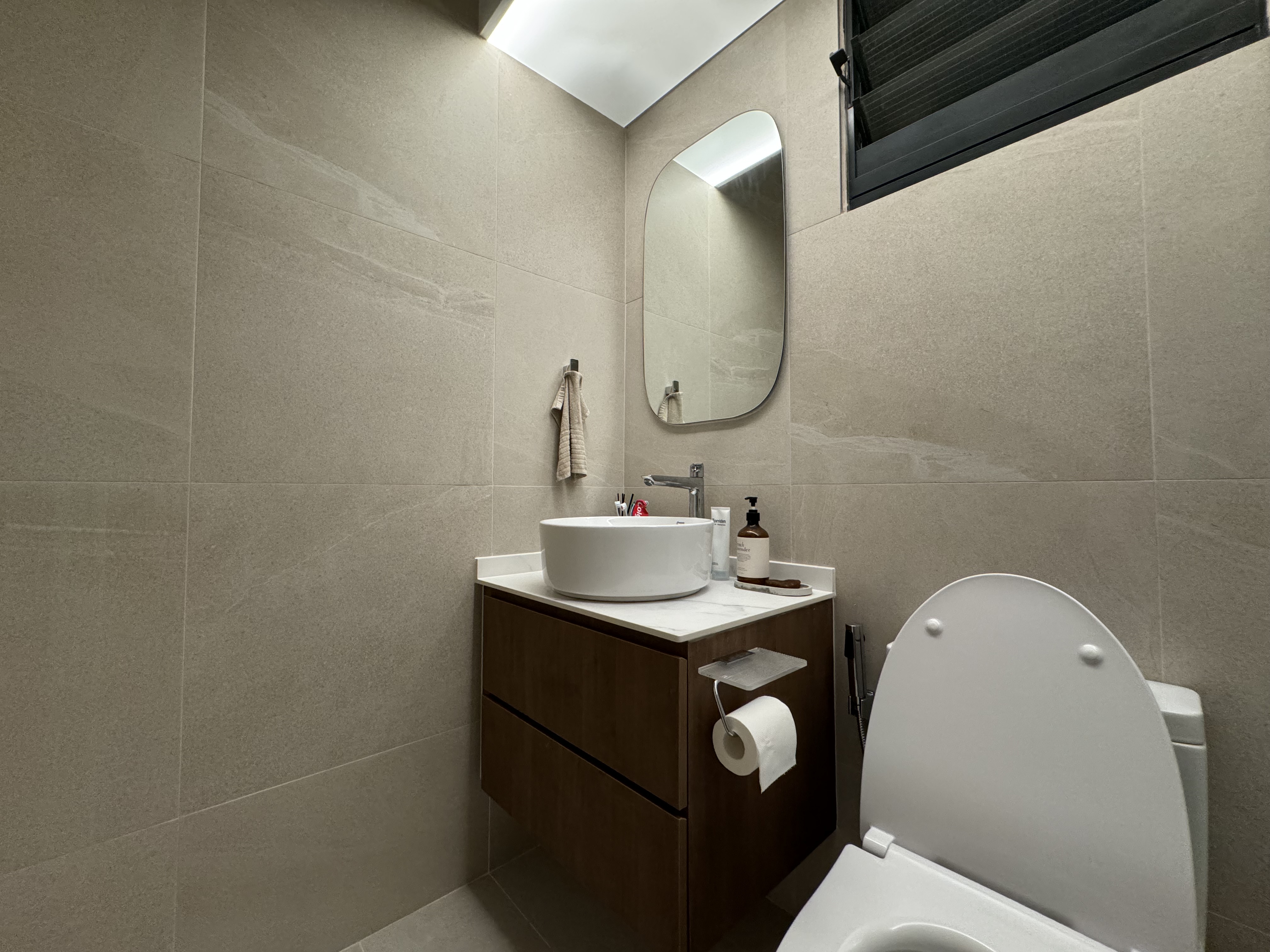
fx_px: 514
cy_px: 476
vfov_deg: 85.7
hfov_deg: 102.1
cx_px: 635
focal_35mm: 14
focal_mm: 2.22
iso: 500
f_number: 2.2
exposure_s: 1/60
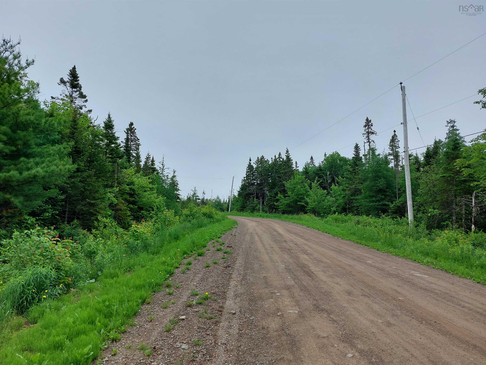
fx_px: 337
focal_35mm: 24
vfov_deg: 56.8
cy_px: 182
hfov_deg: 71.6
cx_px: 243
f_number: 1.8
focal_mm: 5.23
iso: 25
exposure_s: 1/706
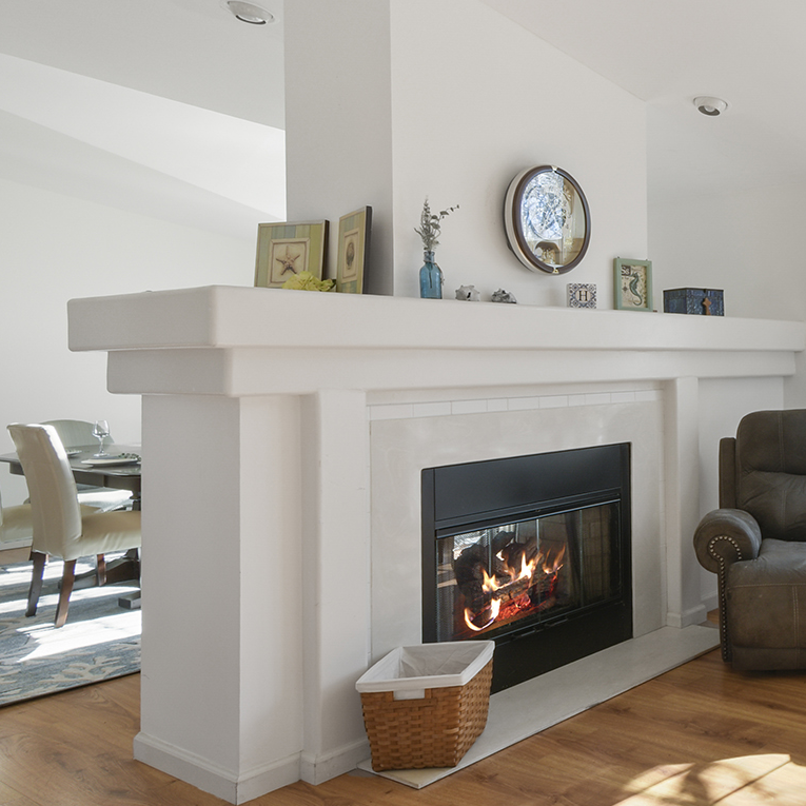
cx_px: 850
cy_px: 394
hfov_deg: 43.9
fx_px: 790
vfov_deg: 54.0
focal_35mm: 30
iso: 125
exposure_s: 1/13
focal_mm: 10
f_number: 9
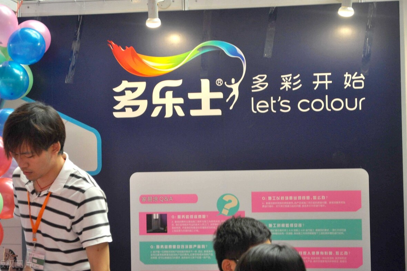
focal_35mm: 76
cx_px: 202
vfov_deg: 18.0
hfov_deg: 26.6
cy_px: 134
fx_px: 859
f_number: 5.6
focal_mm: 50
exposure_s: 1/50
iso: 800
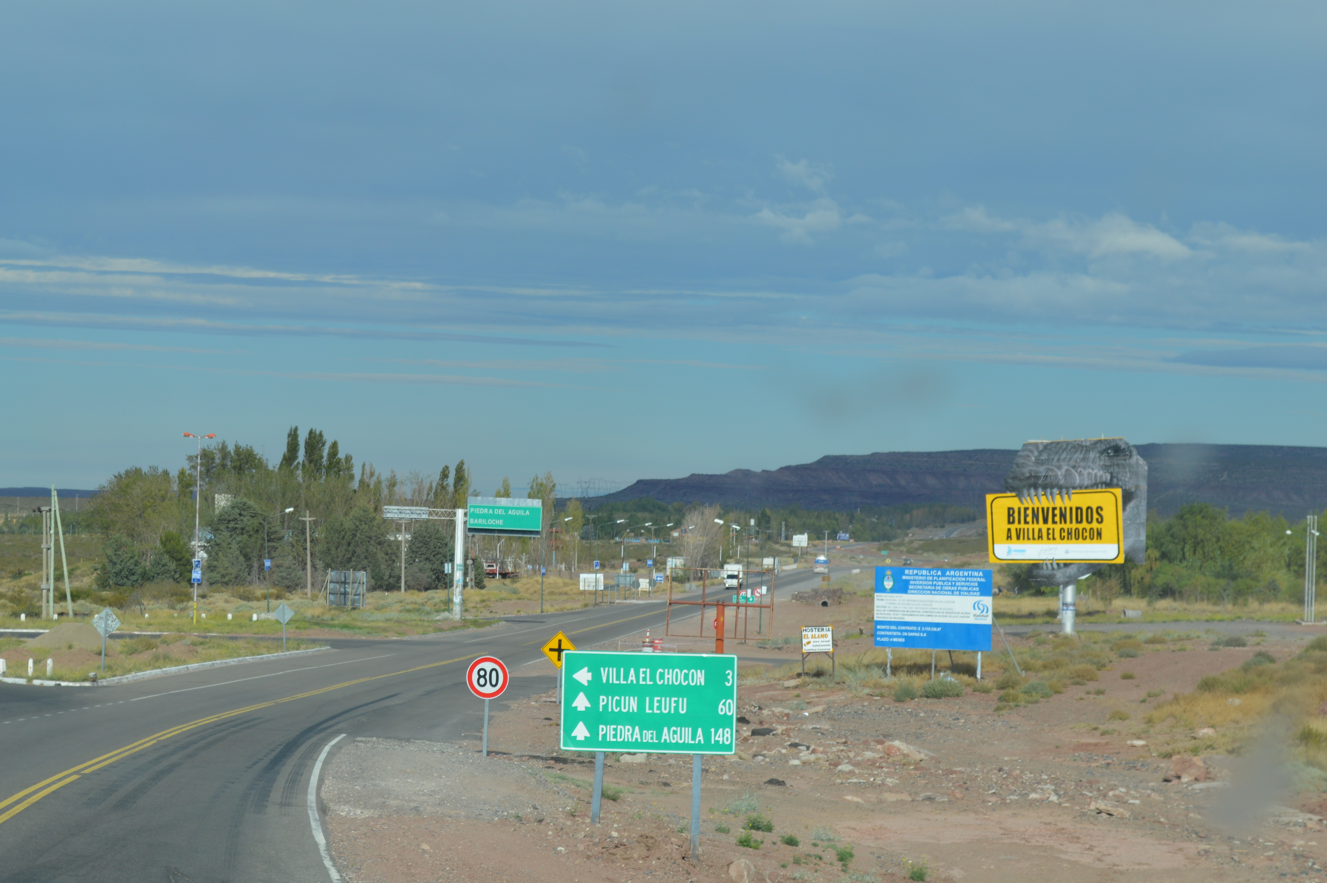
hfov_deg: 19.0
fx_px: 3965
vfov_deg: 12.7
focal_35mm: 108
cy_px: 512
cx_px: 480
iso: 100
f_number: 8
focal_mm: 55
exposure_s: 1/250
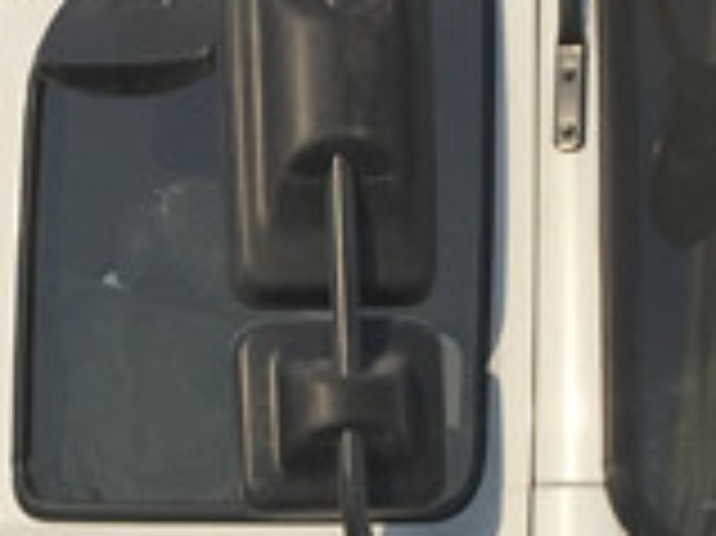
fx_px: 3018
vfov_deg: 9.8
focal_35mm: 146
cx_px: 68
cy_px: 856
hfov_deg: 13.4
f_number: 2.2
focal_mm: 4.15
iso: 32
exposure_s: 1/2475
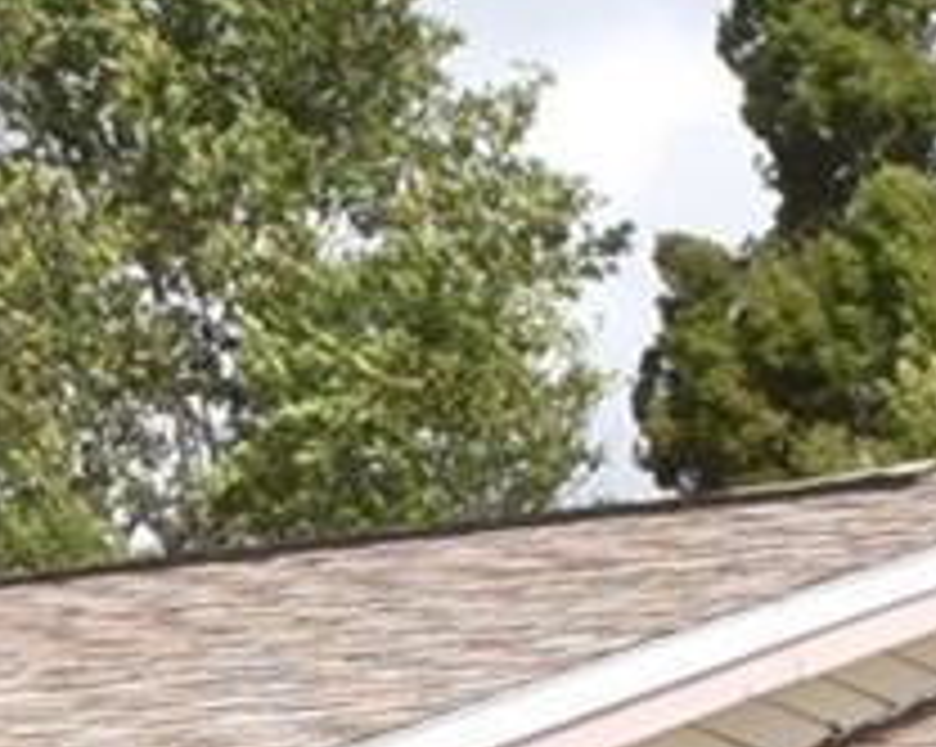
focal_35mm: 195
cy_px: 1190
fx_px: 5397
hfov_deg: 9.9
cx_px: 315
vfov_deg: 7.7
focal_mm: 18
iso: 800
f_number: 22
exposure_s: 1/200
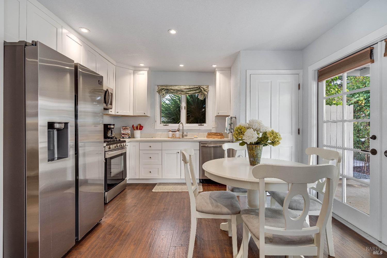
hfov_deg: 96.7
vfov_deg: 73.7
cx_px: 194
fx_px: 172
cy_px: 129
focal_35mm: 16
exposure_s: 1/125
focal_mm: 16
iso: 320
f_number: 11
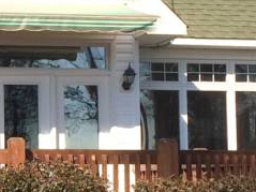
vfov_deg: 10.9
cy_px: 99
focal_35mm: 136
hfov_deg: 13.8
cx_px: -105
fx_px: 1005
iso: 32
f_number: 2.2
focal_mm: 4.15
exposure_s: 1/2415
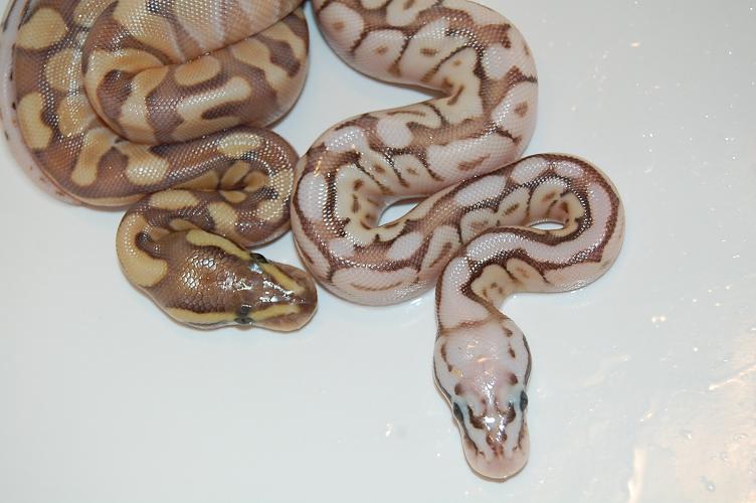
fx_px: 1574
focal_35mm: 75
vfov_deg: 18.1
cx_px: 378
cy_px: 252
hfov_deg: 27.0
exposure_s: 1/60
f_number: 5.6
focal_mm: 50
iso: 400
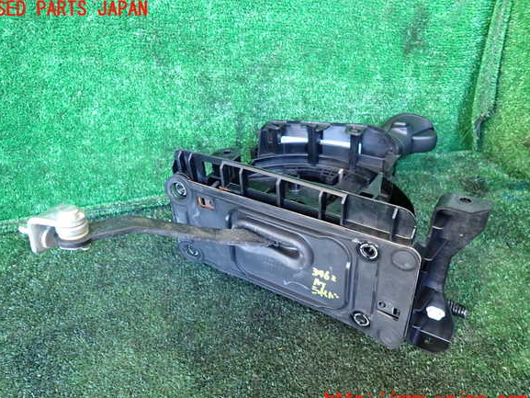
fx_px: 398
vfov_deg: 53.1
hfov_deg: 67.3
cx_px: 256
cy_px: 205
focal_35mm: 26
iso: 320
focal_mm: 4.5
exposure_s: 1/30
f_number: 2
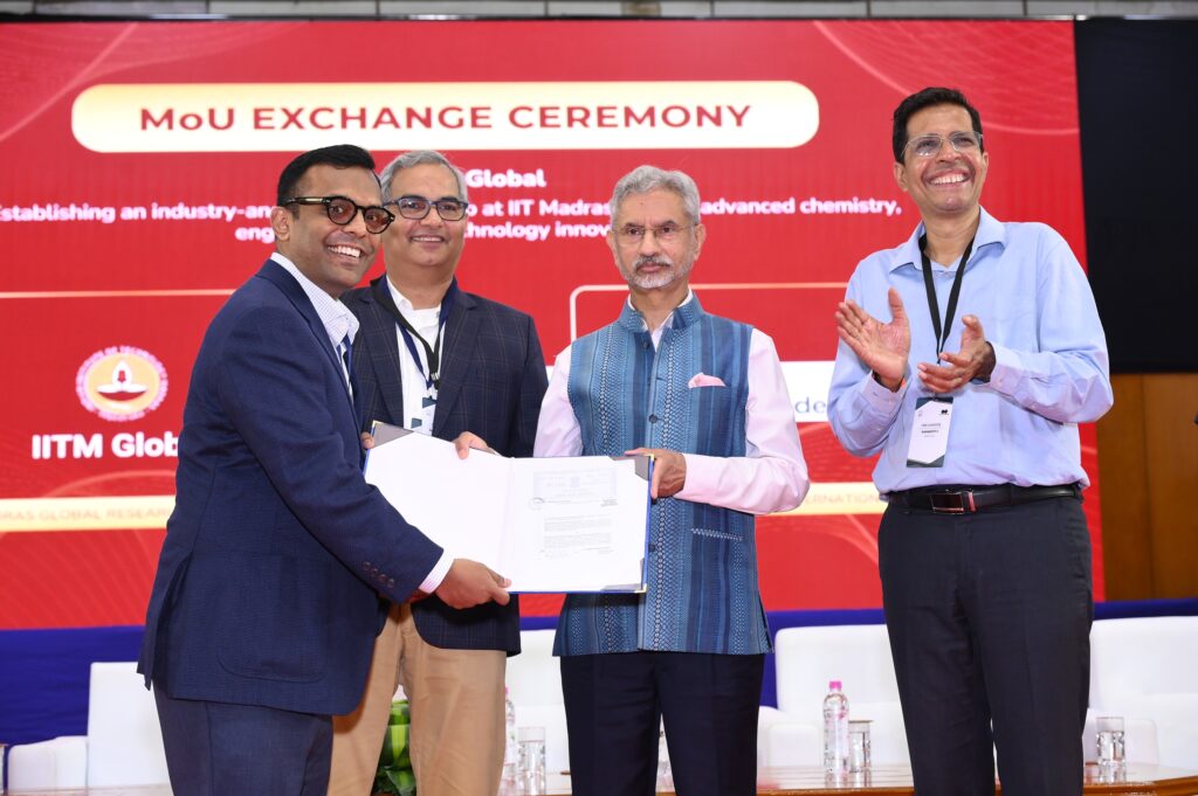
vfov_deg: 23.0
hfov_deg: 34.0
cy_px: 398
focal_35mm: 59
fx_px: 1962
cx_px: 599
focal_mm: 59
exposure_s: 1/160
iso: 2500
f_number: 5
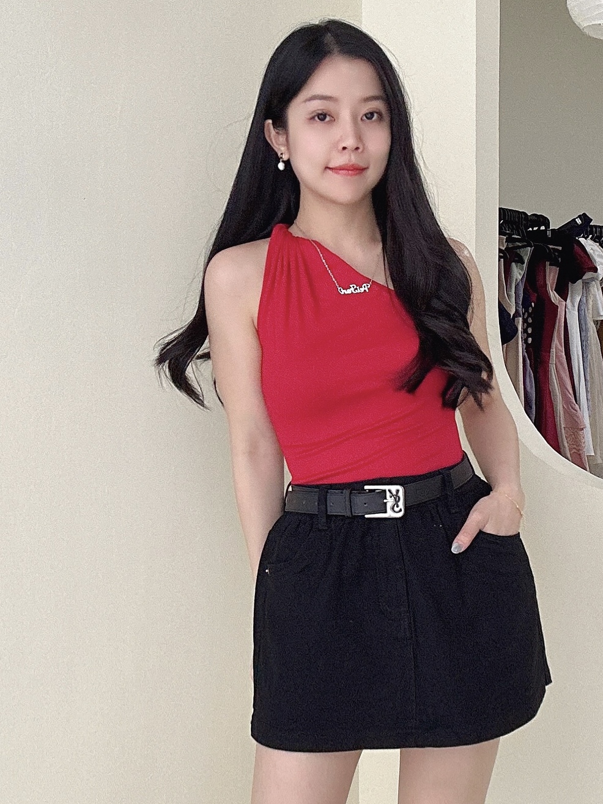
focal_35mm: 42
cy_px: 644
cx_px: 364
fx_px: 975
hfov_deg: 34.2
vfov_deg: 42.7
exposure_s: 1/67
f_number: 1.9
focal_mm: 2.69
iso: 80
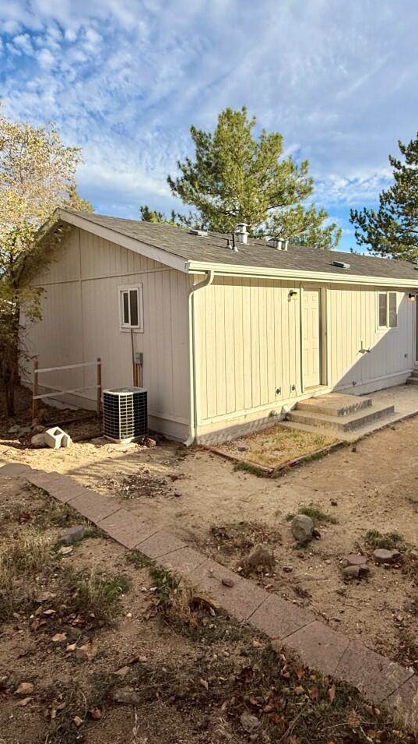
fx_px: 453
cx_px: 250
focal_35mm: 23
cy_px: 333
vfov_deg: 78.4
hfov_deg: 49.2
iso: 32
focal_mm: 2.22
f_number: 2.2
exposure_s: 1/1613
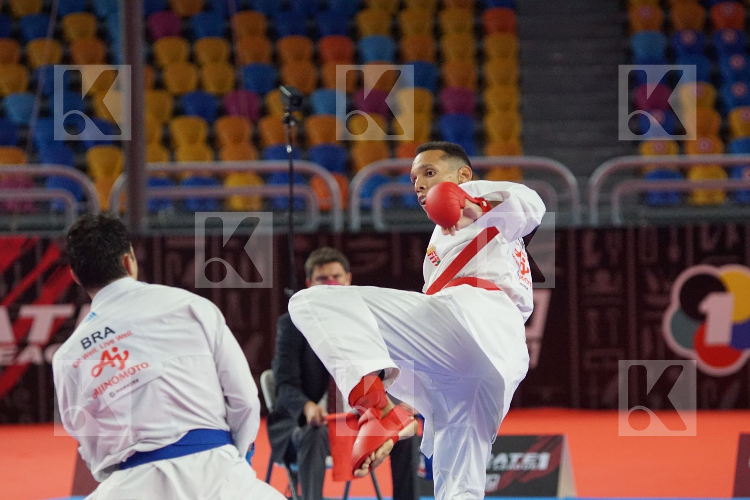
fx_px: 4218
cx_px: 375
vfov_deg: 6.8
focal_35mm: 202
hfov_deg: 10.2
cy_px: 250
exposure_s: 1/2000
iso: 3200
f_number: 2.8
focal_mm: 135
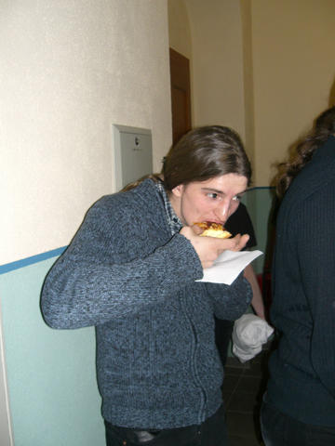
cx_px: 168
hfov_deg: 37.7
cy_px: 223
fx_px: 490
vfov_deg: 49.0
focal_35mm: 38
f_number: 3.1
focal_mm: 6.3
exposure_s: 1/60
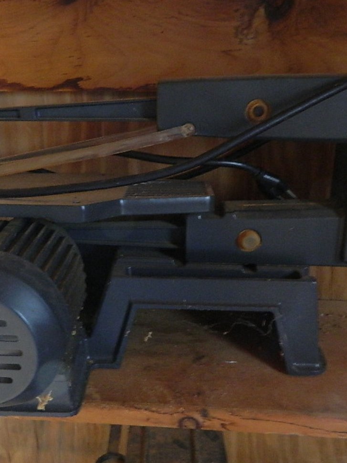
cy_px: 232
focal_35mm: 39
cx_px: 140
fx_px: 521
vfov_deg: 47.9
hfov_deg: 36.7
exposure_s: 1/6
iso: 400
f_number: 3.1
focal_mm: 4.5
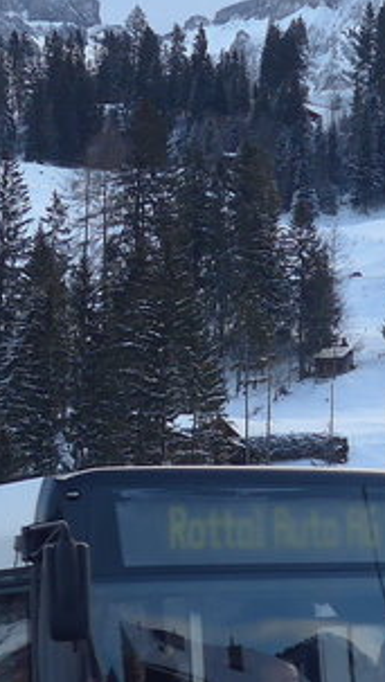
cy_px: 392
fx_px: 2263
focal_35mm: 125
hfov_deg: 9.7
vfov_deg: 17.1
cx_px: 113
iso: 80
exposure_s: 1/400
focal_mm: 6
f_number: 2.8
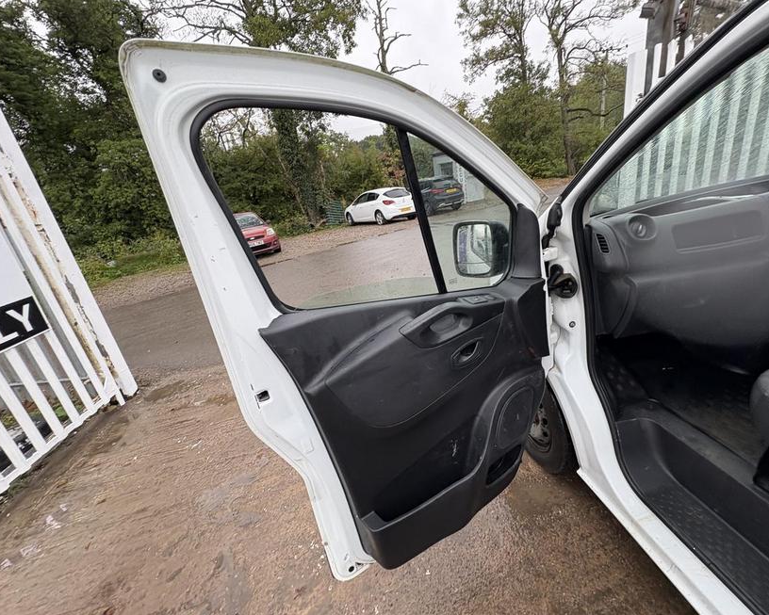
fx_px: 341
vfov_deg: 84.0
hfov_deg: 96.6
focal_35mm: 15
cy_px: 300
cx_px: 414
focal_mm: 2.22
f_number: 2.2
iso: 80
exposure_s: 1/99
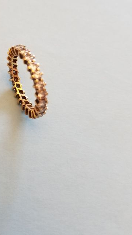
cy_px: 75
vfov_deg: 45.6
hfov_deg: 25.9
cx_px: 4
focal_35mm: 44
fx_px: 274
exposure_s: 1/21
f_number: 1.7
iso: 200
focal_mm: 4.25
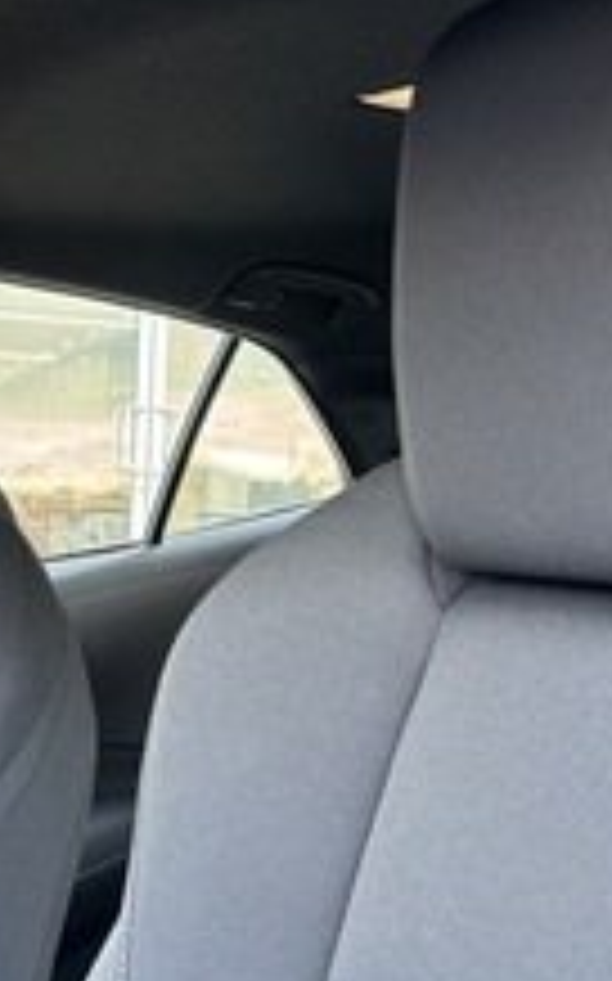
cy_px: 308
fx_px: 1416
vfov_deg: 37.7
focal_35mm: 53
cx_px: 148
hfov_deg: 24.1
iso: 200
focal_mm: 5.96
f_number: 1.6
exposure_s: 1/60
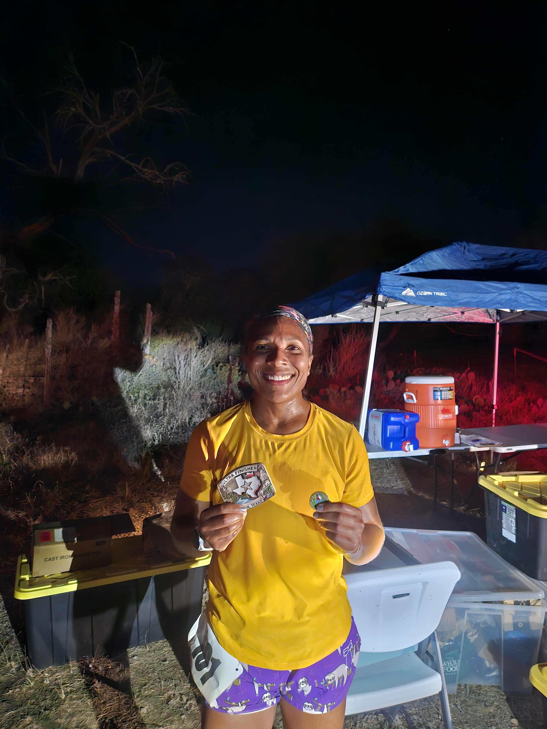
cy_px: 364
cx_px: 274
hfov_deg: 58.9
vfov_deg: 73.9
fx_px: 485
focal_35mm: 23
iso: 1250
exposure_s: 1/15
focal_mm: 5.4
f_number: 1.8
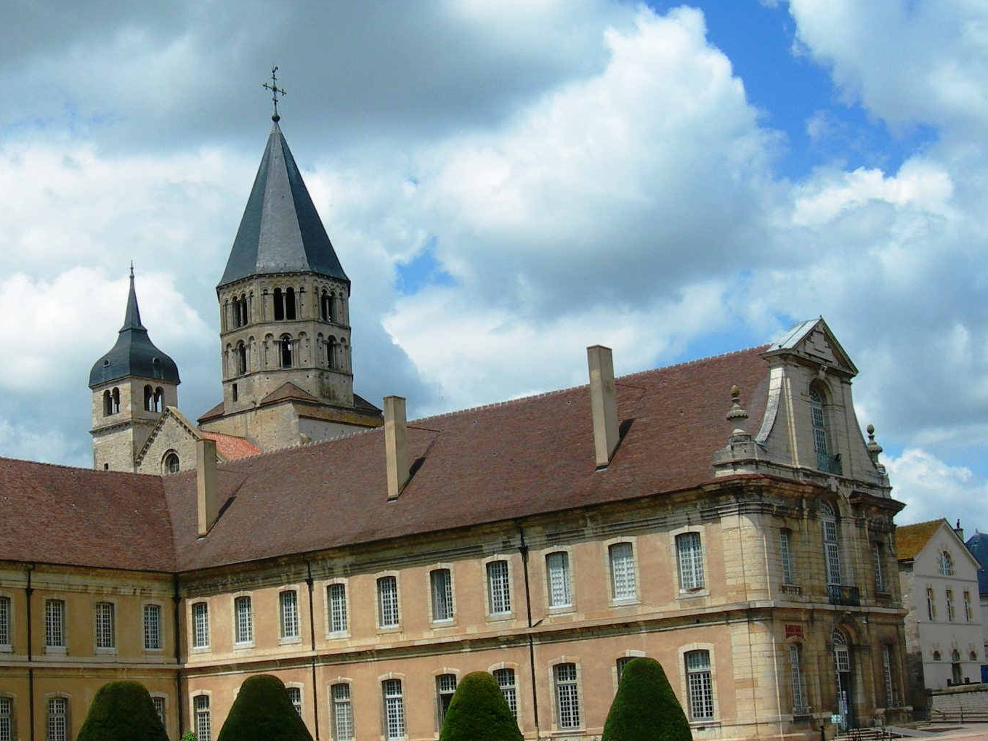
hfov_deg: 39.4
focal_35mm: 48
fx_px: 1370
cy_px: 452
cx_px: 383
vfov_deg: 30.2
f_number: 4.8
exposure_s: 1/646
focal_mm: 7.8
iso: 50
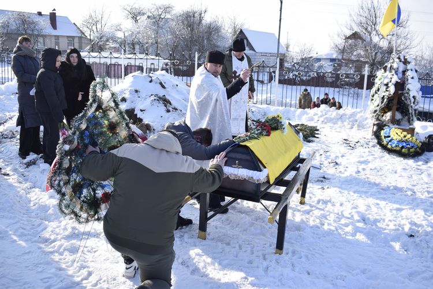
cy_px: 144
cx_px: 216
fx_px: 397
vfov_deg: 40.0
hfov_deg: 57.2
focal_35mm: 33
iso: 200
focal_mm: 22
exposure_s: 1/640
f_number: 5
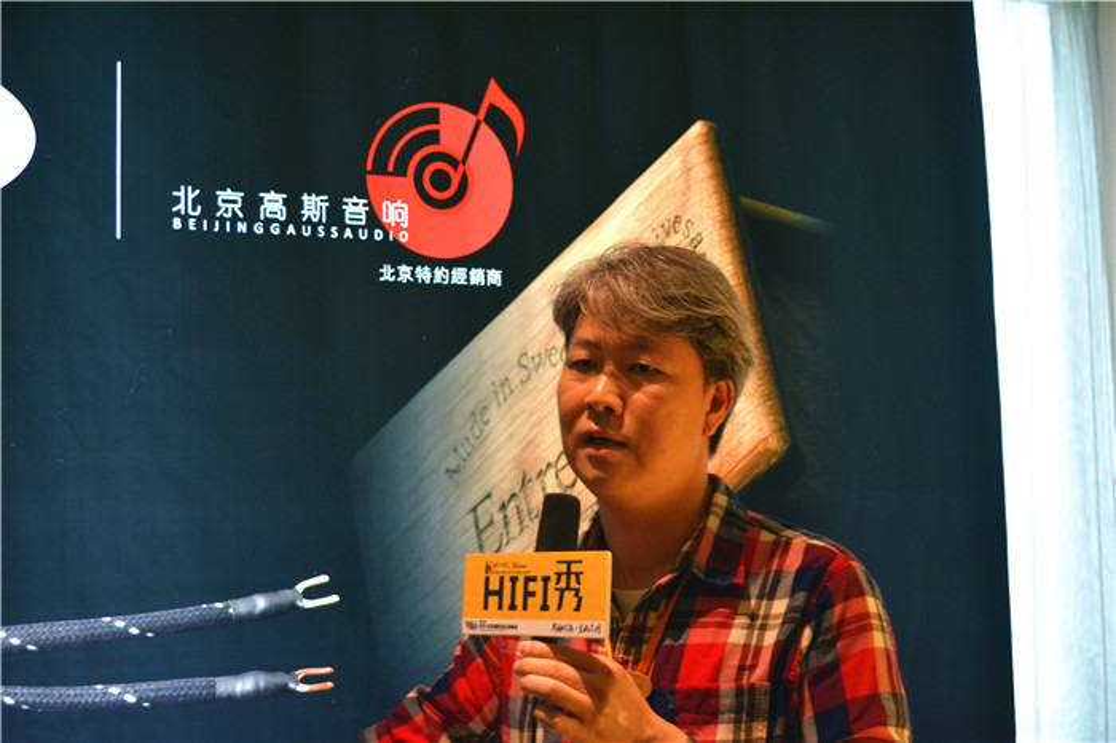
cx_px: 558
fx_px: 1673
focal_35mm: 54
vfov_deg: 25.0
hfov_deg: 36.9
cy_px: 372
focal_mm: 36
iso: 1250
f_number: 4.8
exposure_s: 1/30
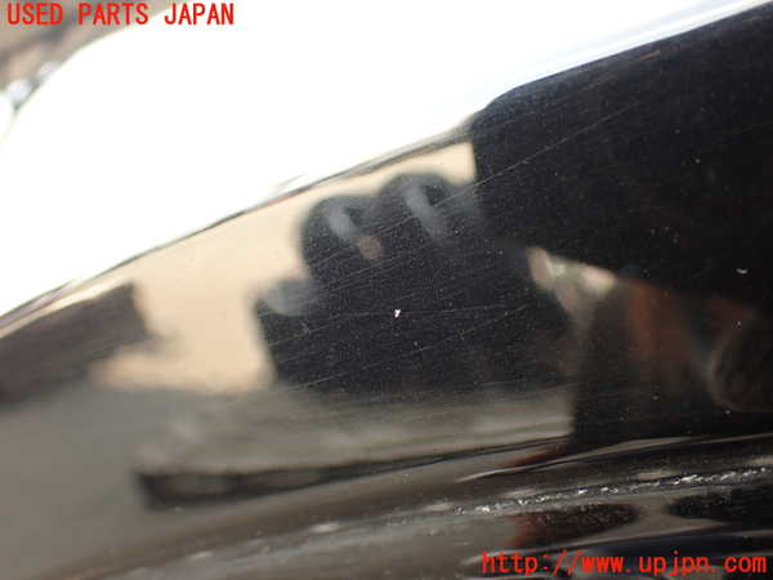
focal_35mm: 36
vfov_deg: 39.7
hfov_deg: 51.4
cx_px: 386
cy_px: 290
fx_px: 804
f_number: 2.5
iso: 160
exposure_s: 1/80
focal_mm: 6.37
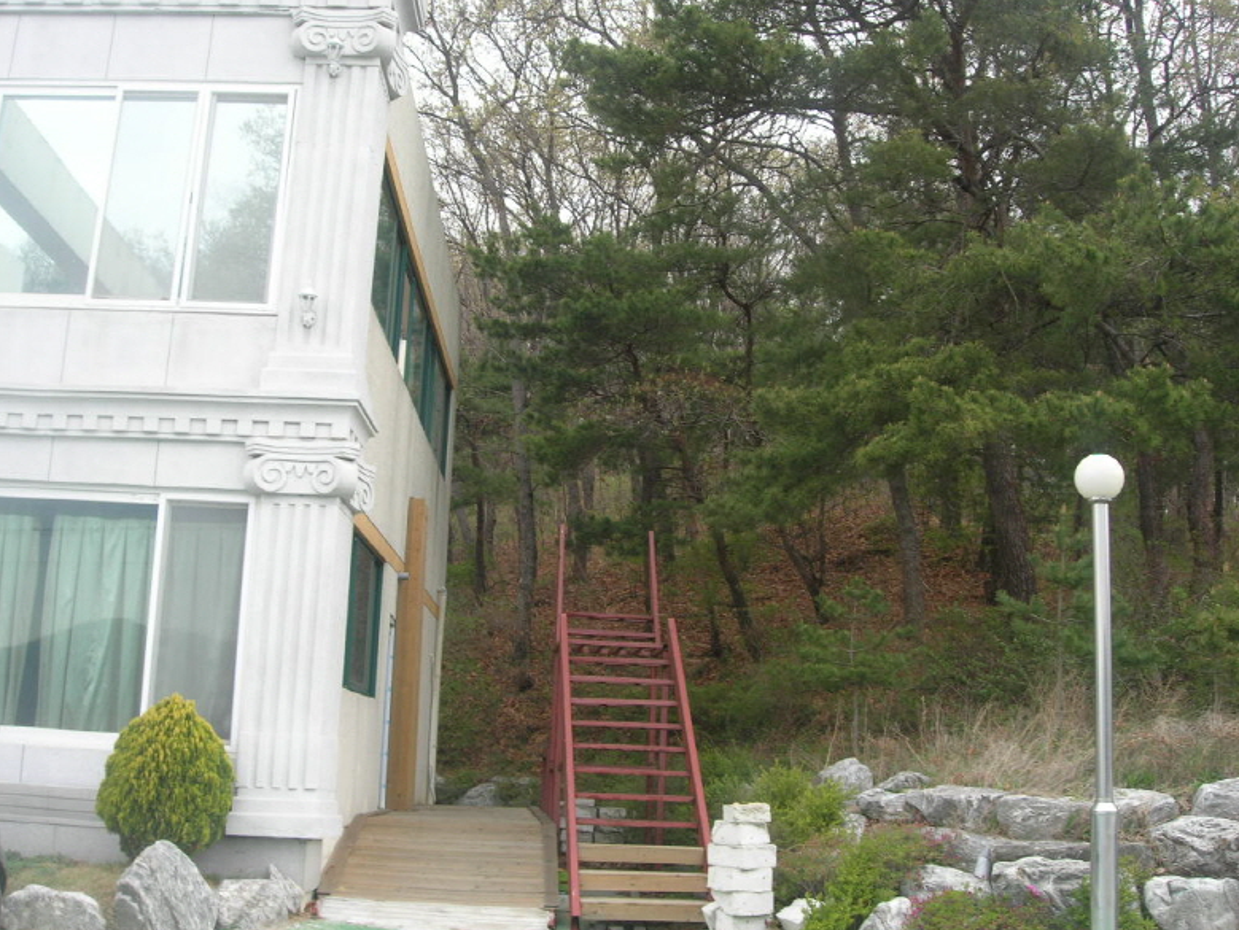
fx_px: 1397
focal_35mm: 39
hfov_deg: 47.8
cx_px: 606
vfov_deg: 36.8
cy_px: 471
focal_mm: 7.8
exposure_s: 1/48.1
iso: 64
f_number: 4.8
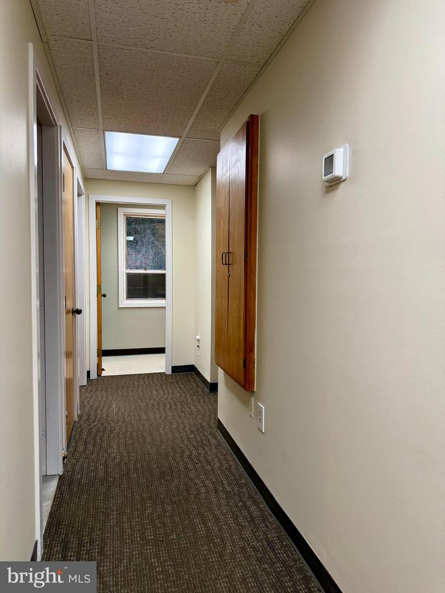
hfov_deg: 56.8
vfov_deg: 71.6
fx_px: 411
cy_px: 296
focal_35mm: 24
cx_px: 222
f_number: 1.78
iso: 200
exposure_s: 1/144
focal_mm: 6.76
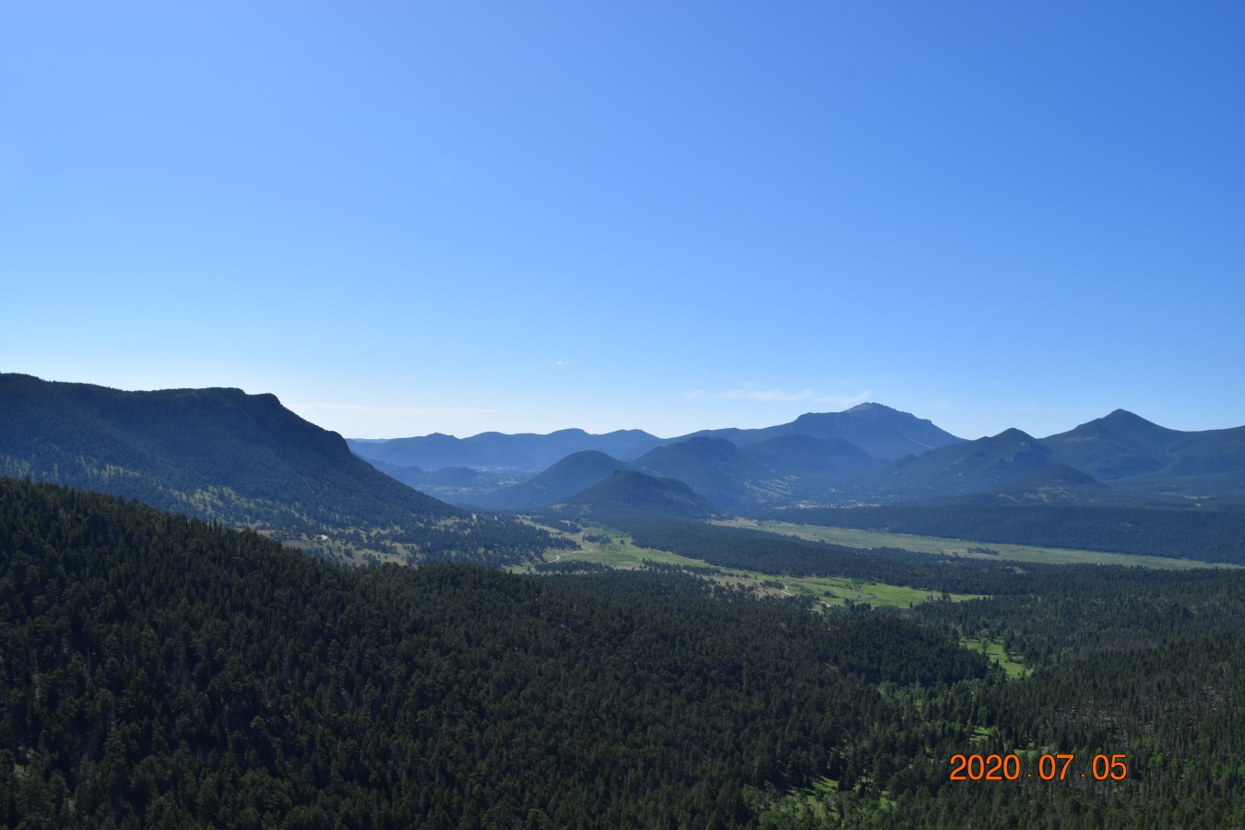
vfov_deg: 47.9
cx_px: 622
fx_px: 934
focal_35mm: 27
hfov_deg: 67.4
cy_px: 415
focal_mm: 18
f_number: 10
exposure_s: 1/400
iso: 200
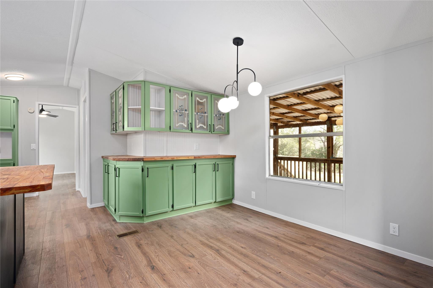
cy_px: 144
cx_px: 216
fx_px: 204
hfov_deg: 93.3
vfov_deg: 70.3
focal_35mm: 17
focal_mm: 17
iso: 800
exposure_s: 1/5
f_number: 8
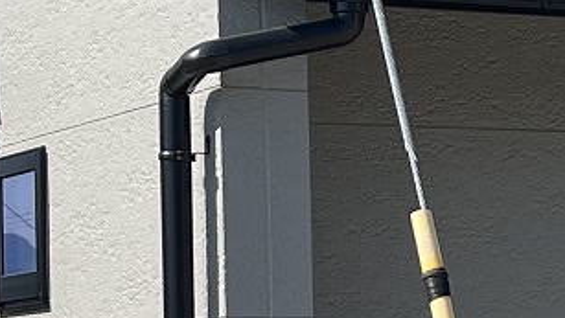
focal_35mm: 186
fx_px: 2788
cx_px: 685
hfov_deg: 11.3
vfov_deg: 6.5
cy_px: 285
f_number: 1.5
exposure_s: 1/3460
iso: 50
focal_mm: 5.7
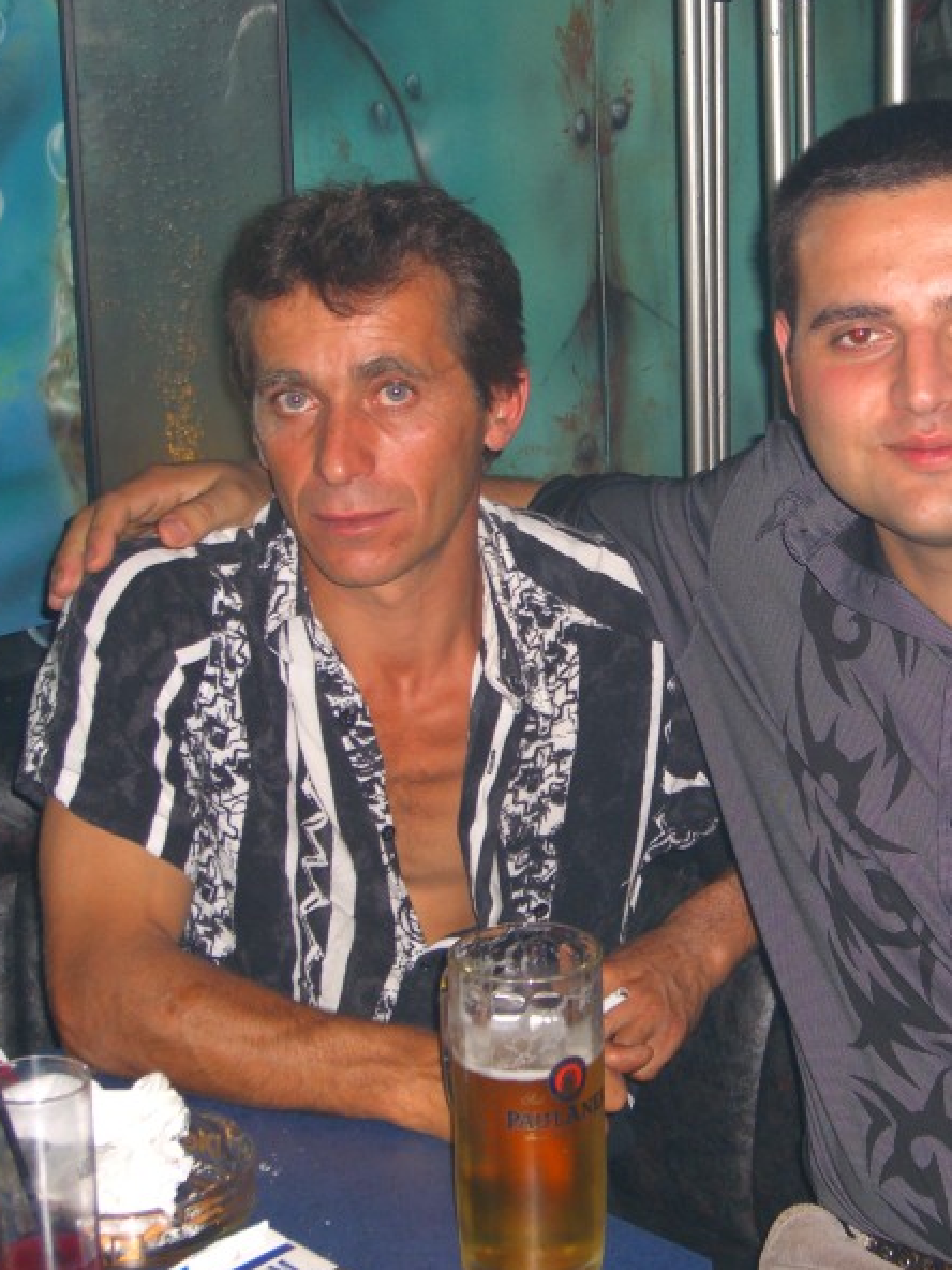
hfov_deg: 19.0
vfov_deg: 25.3
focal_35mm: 77
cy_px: 635
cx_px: 723
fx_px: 2824
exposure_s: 1/60
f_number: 3.6
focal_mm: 11.8
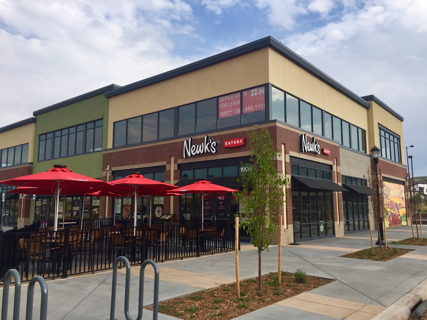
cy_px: 160
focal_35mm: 29
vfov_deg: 48.2
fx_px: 358
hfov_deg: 61.7
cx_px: 214
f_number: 2.2
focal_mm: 4.15
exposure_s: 1/1276
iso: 32
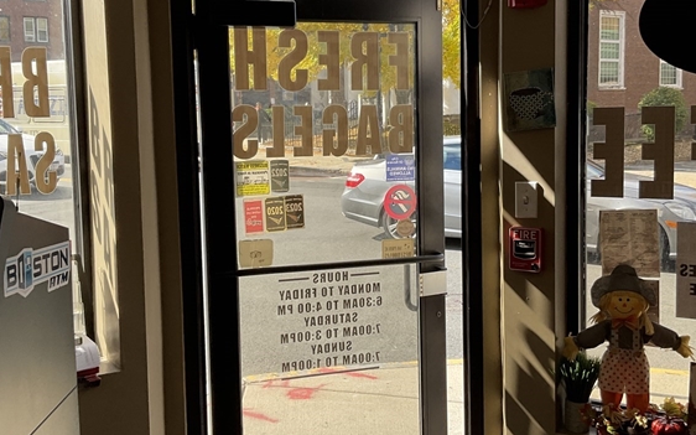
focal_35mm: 42
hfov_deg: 47.2
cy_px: 193
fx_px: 797
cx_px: 354
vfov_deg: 30.5
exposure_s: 1/325
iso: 16
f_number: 1.8
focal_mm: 3
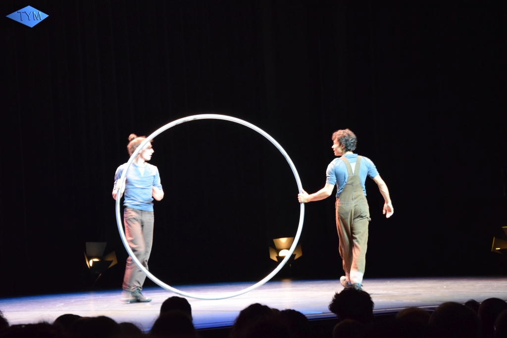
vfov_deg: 14.7
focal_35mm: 93
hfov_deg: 21.9
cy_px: 169
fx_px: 1310
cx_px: 254
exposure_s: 1/15
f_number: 5.3
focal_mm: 62
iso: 3200
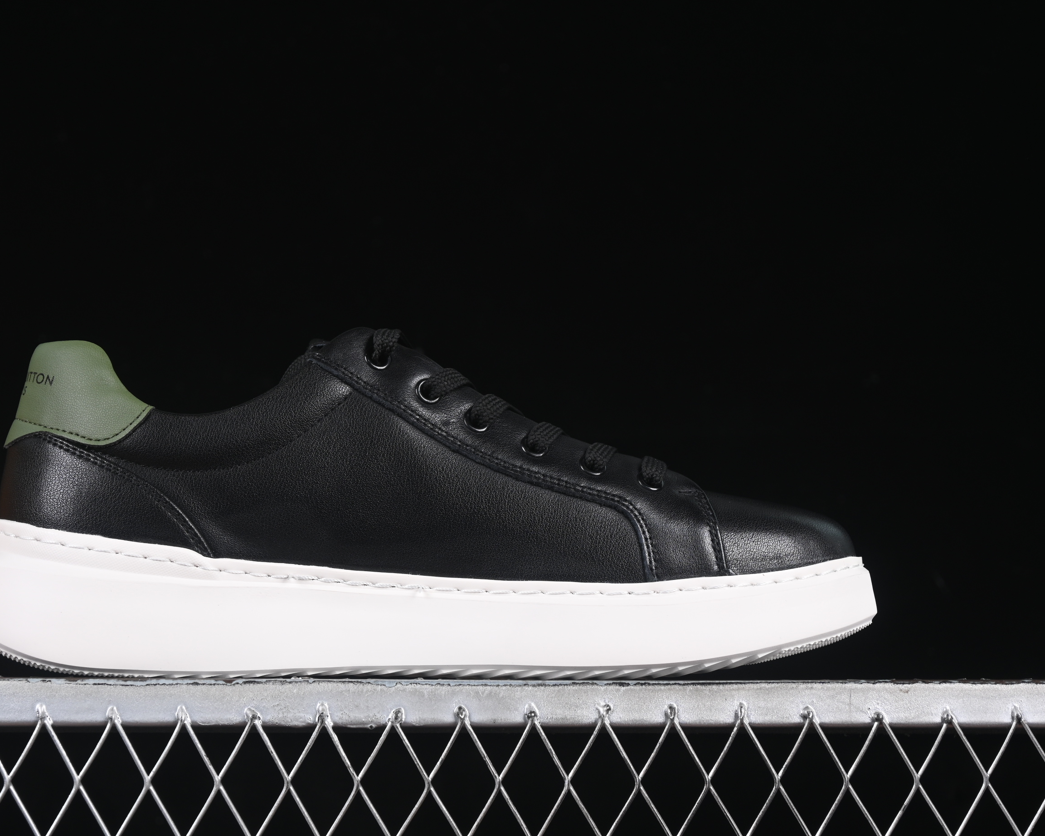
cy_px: 418
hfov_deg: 22.4
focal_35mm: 85
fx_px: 2629
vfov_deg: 18.1
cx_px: 417
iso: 160
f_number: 6.3
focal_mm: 50
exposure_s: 1/60
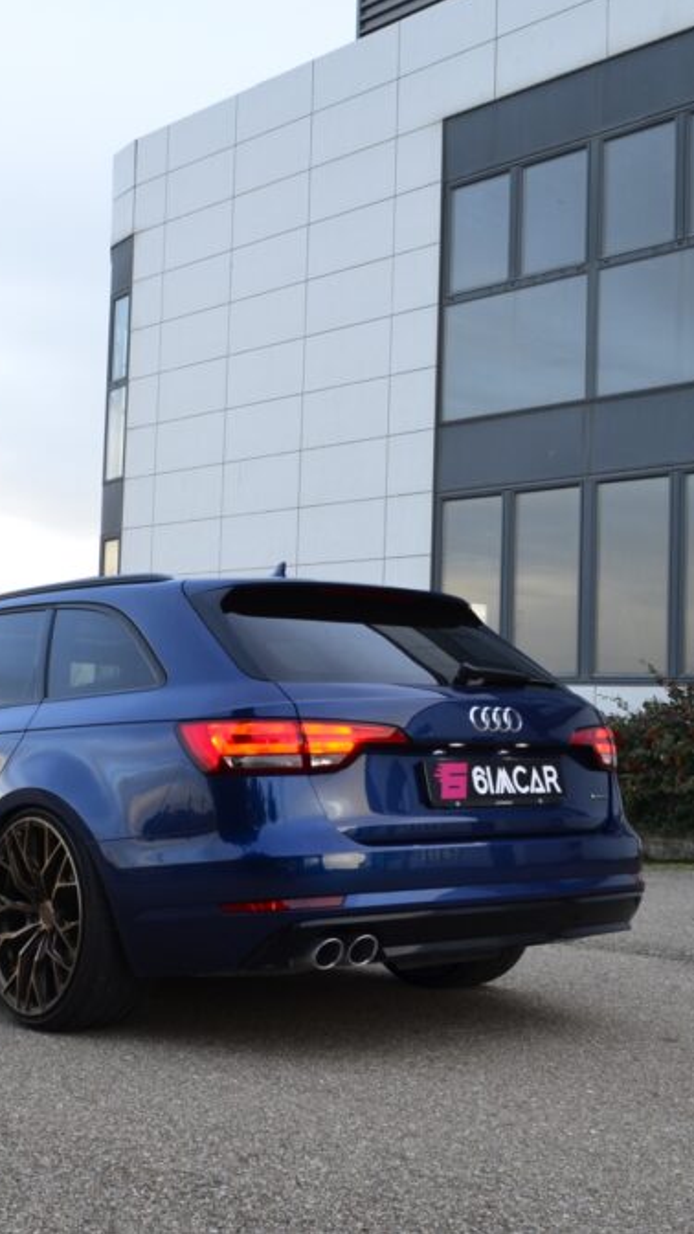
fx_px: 1407
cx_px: 149
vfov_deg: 47.4
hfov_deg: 27.2
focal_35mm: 43
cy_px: 615
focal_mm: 18
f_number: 8
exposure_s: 1/20
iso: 400
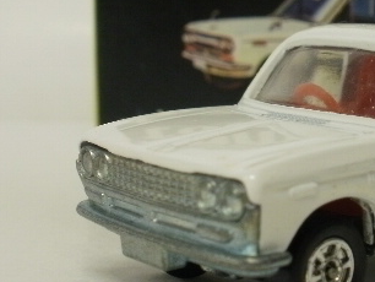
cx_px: 352
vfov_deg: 16.0
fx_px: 997
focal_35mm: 92
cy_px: 93
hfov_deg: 20.8
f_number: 4
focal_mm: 7.7
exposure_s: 1/13
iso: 125
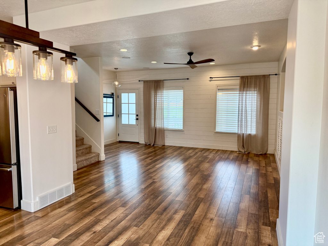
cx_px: 164
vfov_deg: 56.8
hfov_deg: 71.6
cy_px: 123
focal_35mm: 24
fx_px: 227
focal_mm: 6.76
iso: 160
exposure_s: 1/240
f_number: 1.78
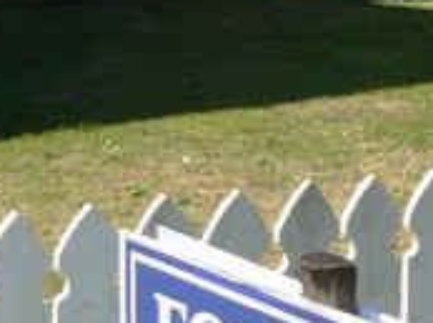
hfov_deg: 11.4
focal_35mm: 173
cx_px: 349
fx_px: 2160
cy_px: -128
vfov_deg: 8.4
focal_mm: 9.3
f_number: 6.3
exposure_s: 1/400
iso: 80
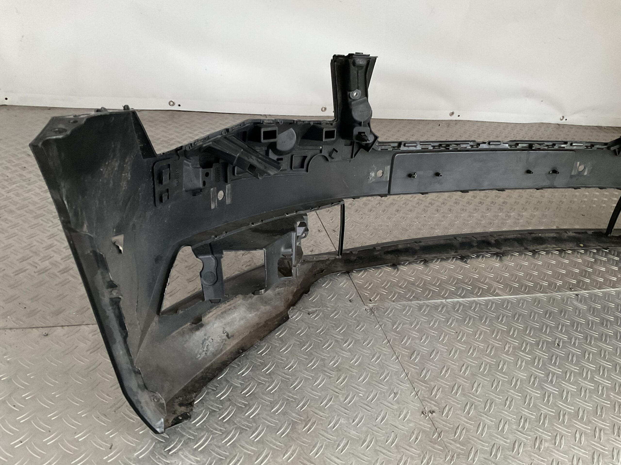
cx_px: 310
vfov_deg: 48.2
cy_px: 232
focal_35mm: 29
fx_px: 520
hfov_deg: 61.7
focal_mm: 3
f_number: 1.8
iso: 250
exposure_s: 1/25
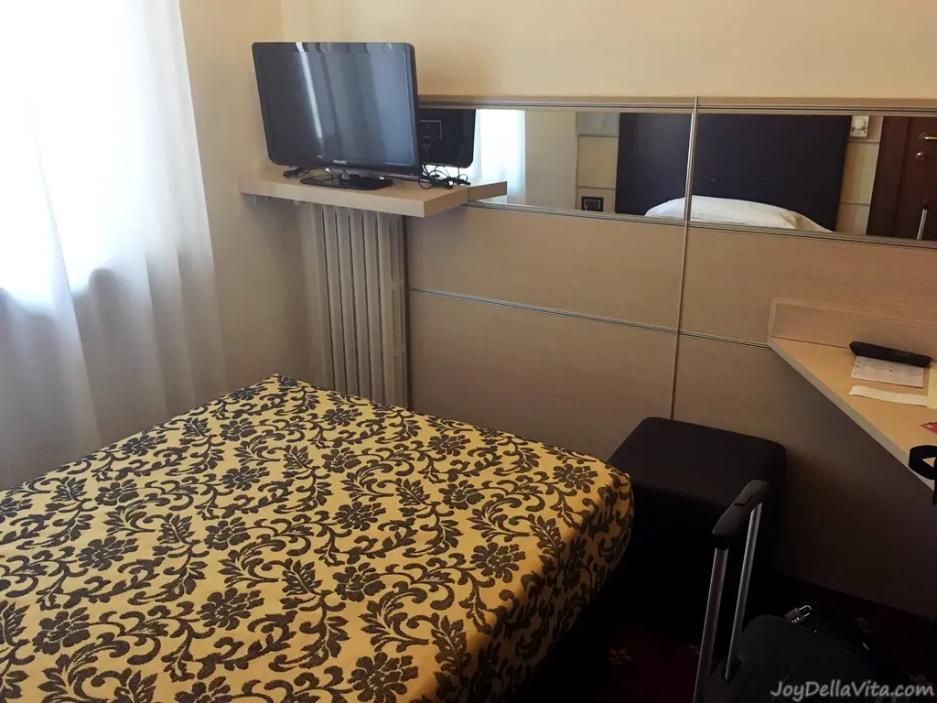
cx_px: 468
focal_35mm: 29
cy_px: 352
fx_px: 785
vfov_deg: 48.2
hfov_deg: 61.7
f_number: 2.2
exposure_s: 1/33
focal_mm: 4.15
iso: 160
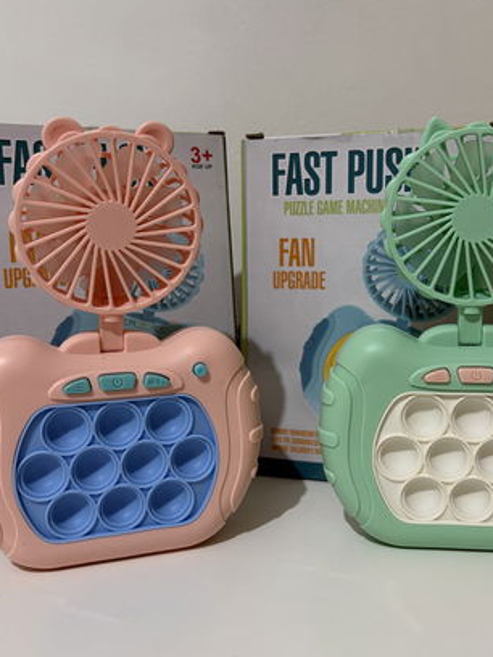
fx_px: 646
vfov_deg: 53.9
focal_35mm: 34
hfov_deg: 41.8
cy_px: 318
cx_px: 264
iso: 250
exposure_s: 1/50
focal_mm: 5.96
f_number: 1.6
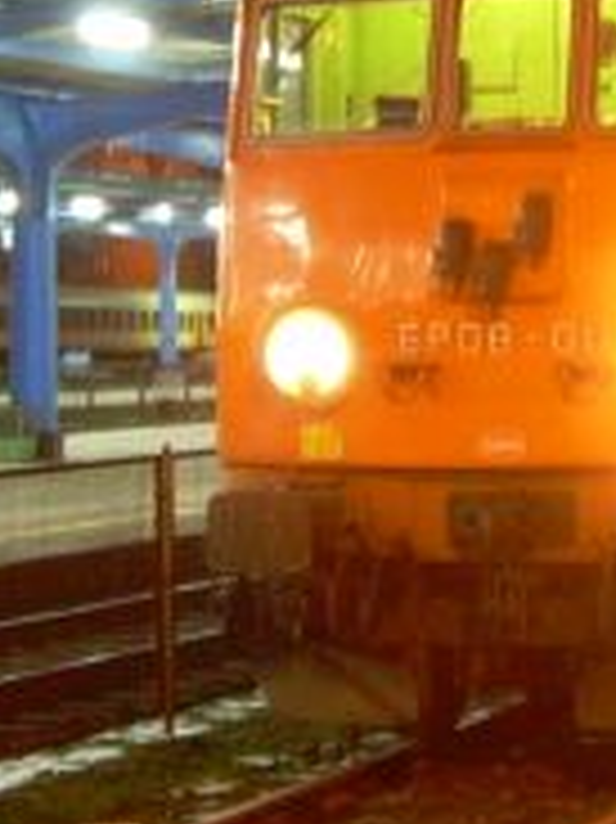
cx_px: 634
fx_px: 3943
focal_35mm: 166
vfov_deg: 11.8
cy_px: 5
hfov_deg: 8.9
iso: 200
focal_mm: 6.3
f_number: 2.8
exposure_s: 1/1.2
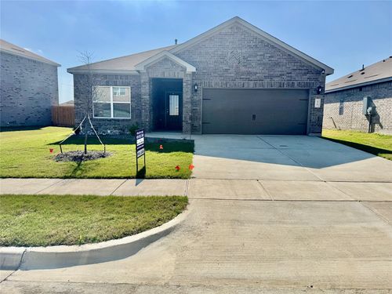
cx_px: 196
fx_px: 272
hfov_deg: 71.6
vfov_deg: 56.8
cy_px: 147
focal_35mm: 24
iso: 80
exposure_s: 1/12346
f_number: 1.78
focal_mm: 6.76
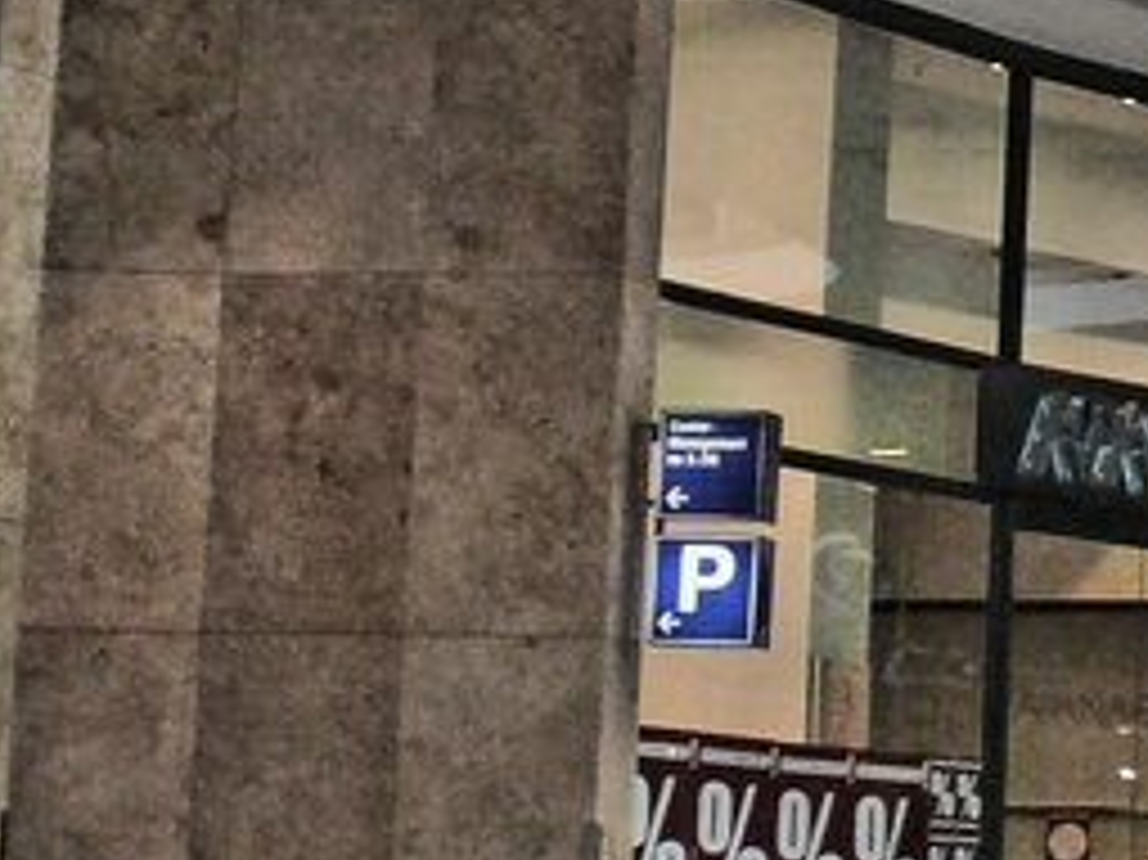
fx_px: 6563
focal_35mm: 198
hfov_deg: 8.9
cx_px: 2944
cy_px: -194
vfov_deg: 7.4
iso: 100
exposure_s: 1/100
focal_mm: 7.4
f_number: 2.8
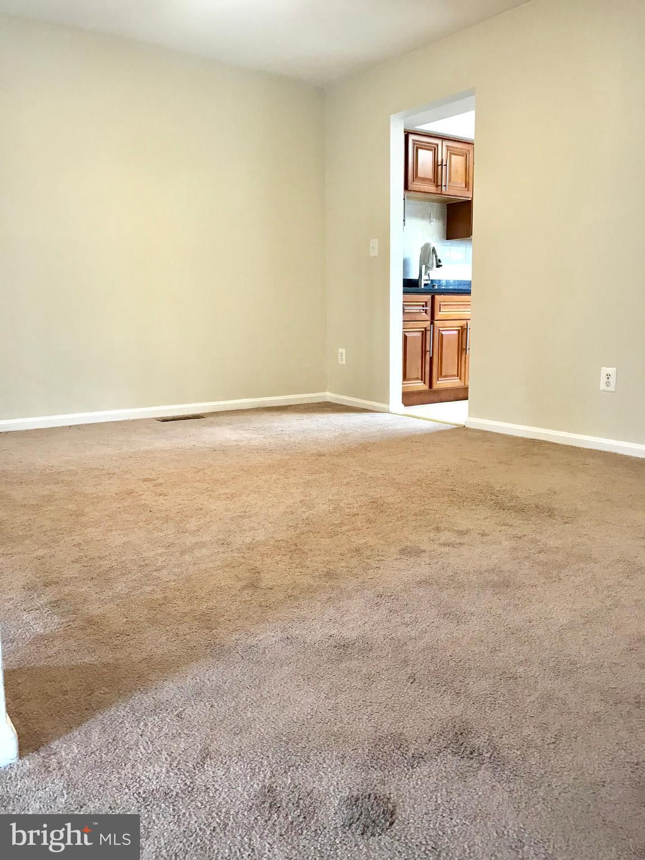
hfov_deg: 49.7
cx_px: 322
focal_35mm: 28
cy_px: 430
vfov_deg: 63.4
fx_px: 696
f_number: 1.8
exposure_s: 1/17
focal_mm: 3.99
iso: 40
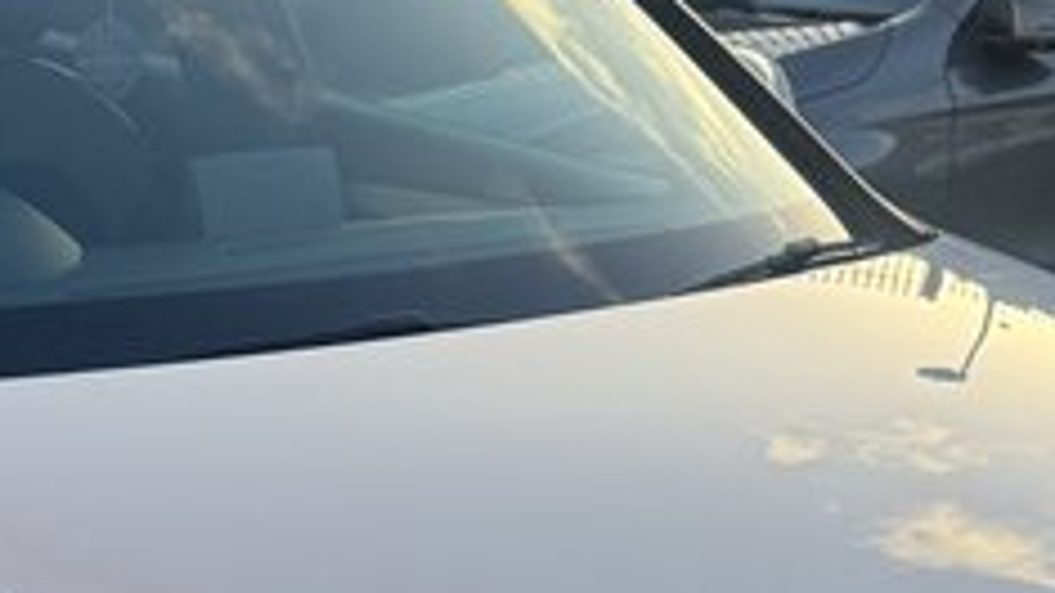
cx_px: 341
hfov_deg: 23.8
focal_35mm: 89
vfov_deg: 12.8
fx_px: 2489
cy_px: 925
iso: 80
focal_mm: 6.76
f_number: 1.78
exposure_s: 1/888
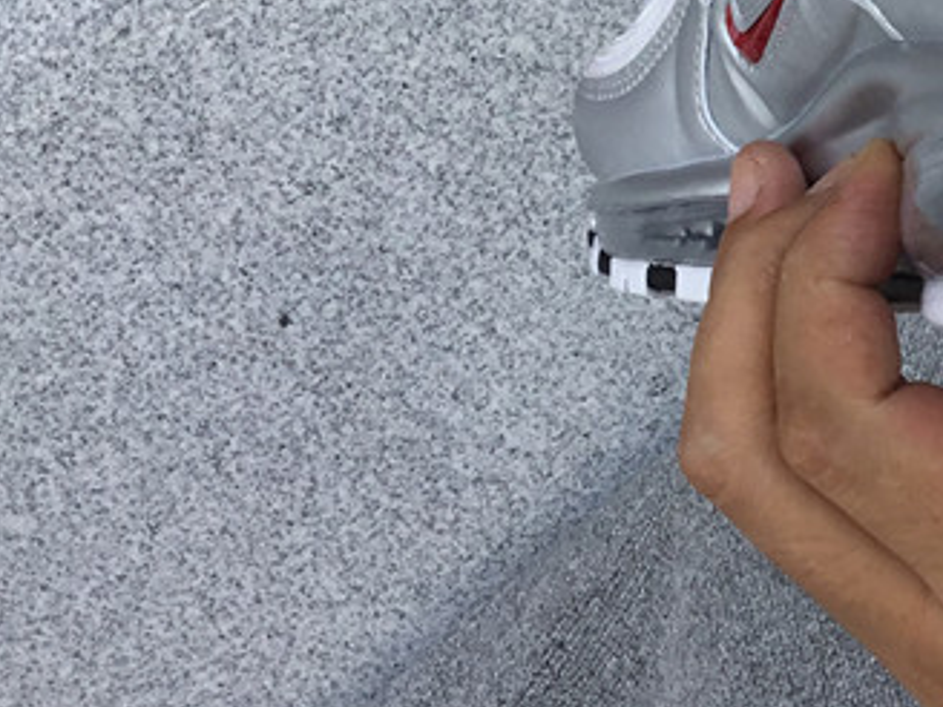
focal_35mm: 85
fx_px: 2316
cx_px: 1041
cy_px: -134
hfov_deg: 21.8
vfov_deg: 16.7
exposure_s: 1/448
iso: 25
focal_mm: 3.3
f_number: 2.4
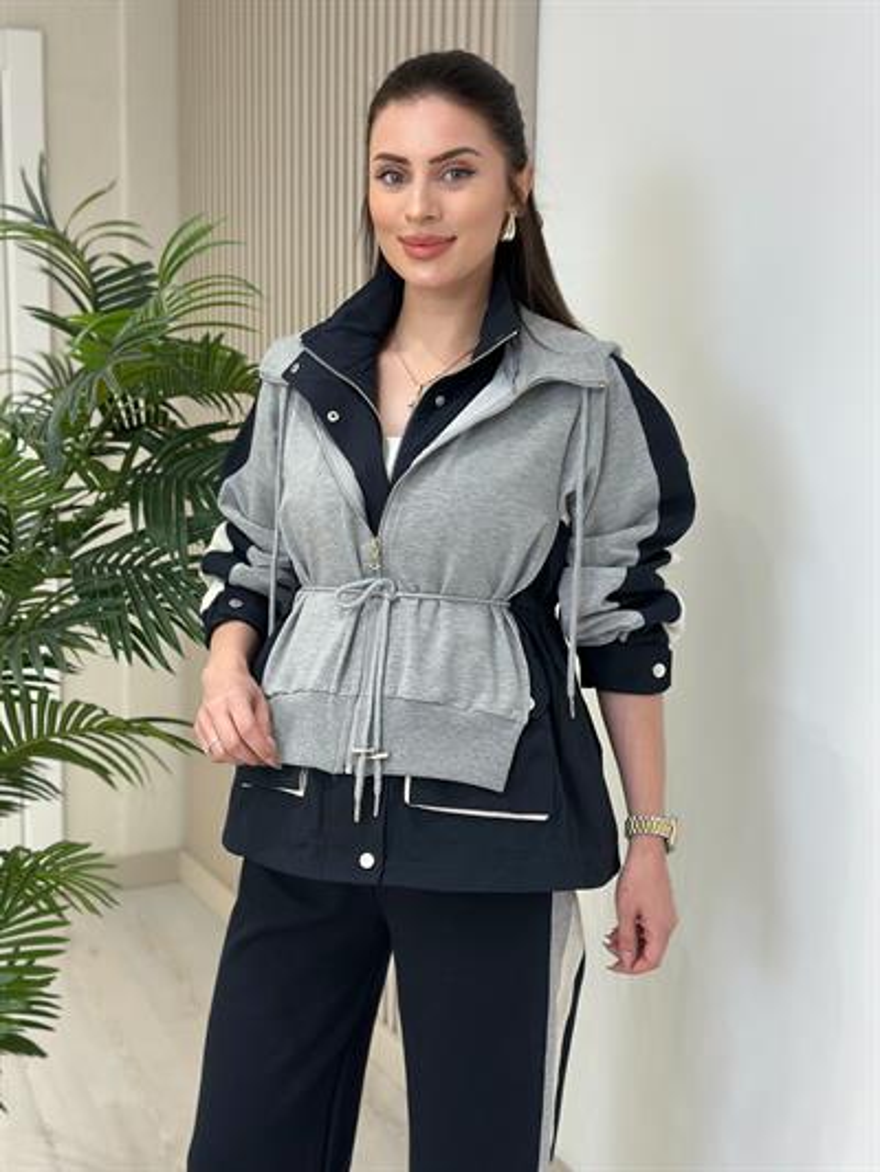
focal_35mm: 48
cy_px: 586
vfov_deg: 39.6
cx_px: 440
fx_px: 1626
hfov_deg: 30.3
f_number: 1.78
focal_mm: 6.86
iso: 64
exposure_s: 1/100
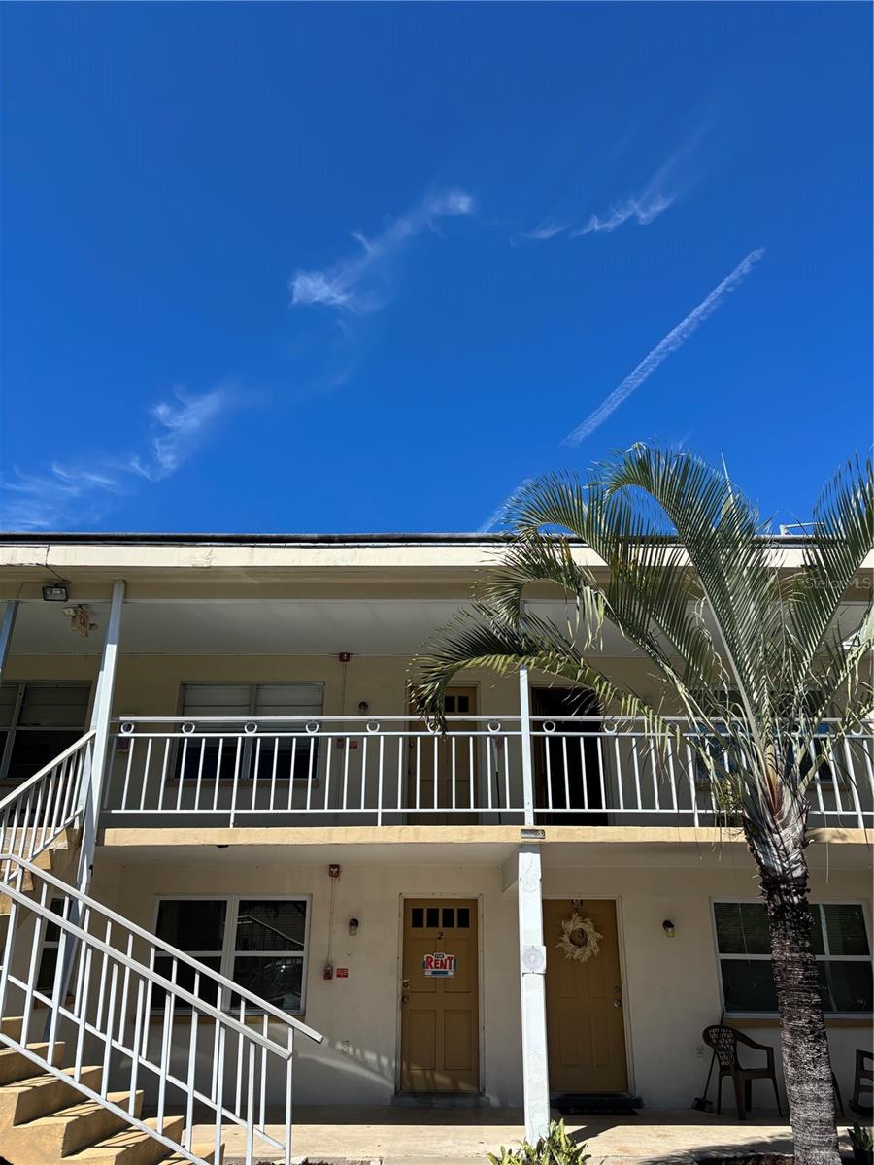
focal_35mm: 26
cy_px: 582
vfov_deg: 67.3
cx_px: 437
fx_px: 875
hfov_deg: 53.1
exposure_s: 1/2857
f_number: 1.6
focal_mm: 5.96
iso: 50
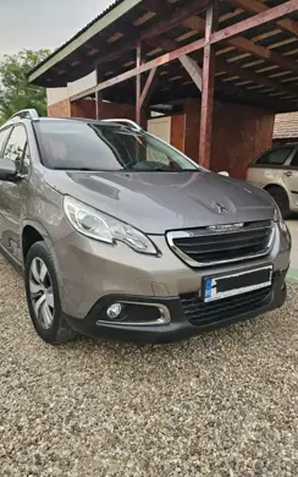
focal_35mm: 25
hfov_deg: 49.3
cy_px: 242
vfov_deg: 72.5
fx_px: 325
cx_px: 138
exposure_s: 1/100
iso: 320
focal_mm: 5.4
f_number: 1.8
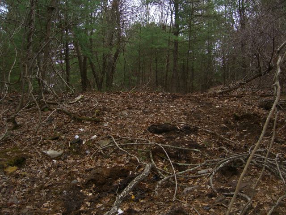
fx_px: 314
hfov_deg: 49.0
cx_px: 143
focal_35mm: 38
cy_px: 108
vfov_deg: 37.7
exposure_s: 1/200
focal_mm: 7.9
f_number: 2.8
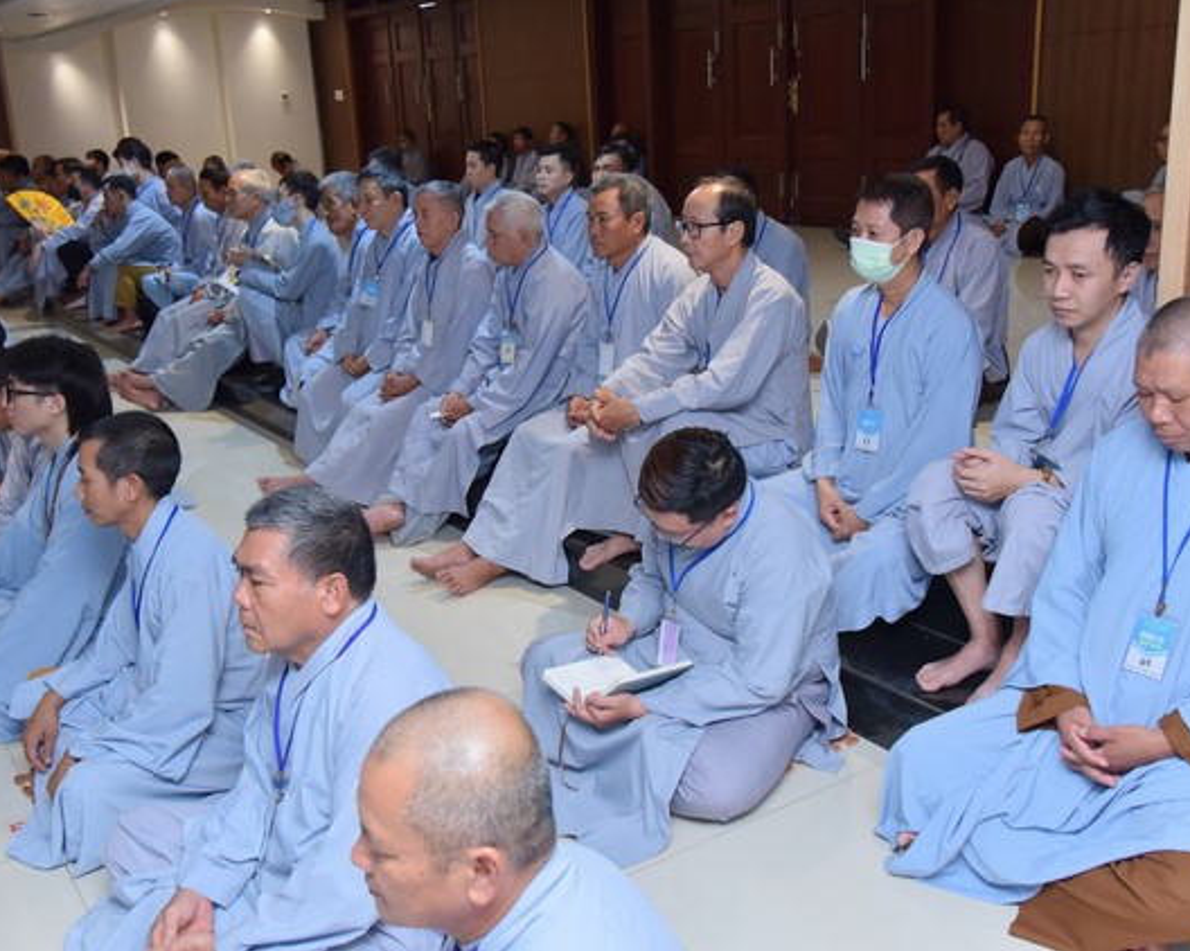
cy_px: 466
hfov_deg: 49.1
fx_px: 1303
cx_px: 615
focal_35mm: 37
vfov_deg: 40.1
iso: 1250
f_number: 7.1
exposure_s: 1/160
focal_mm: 32
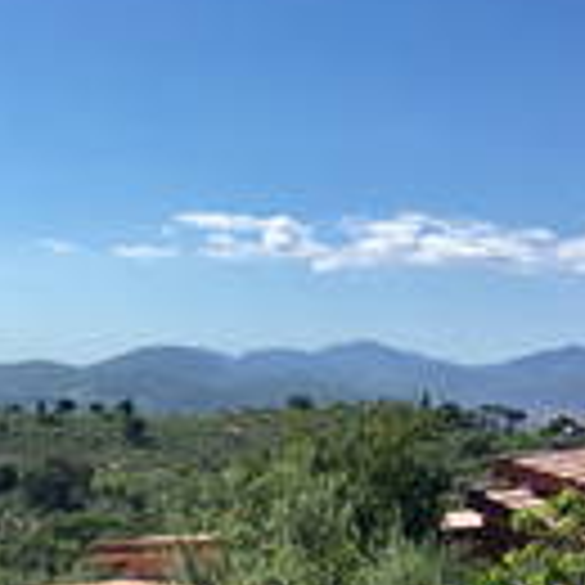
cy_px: 540
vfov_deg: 23.6
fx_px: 1358
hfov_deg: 24.1
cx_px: 144
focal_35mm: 71
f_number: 2.2
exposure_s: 1/1748
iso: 25
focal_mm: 4.15
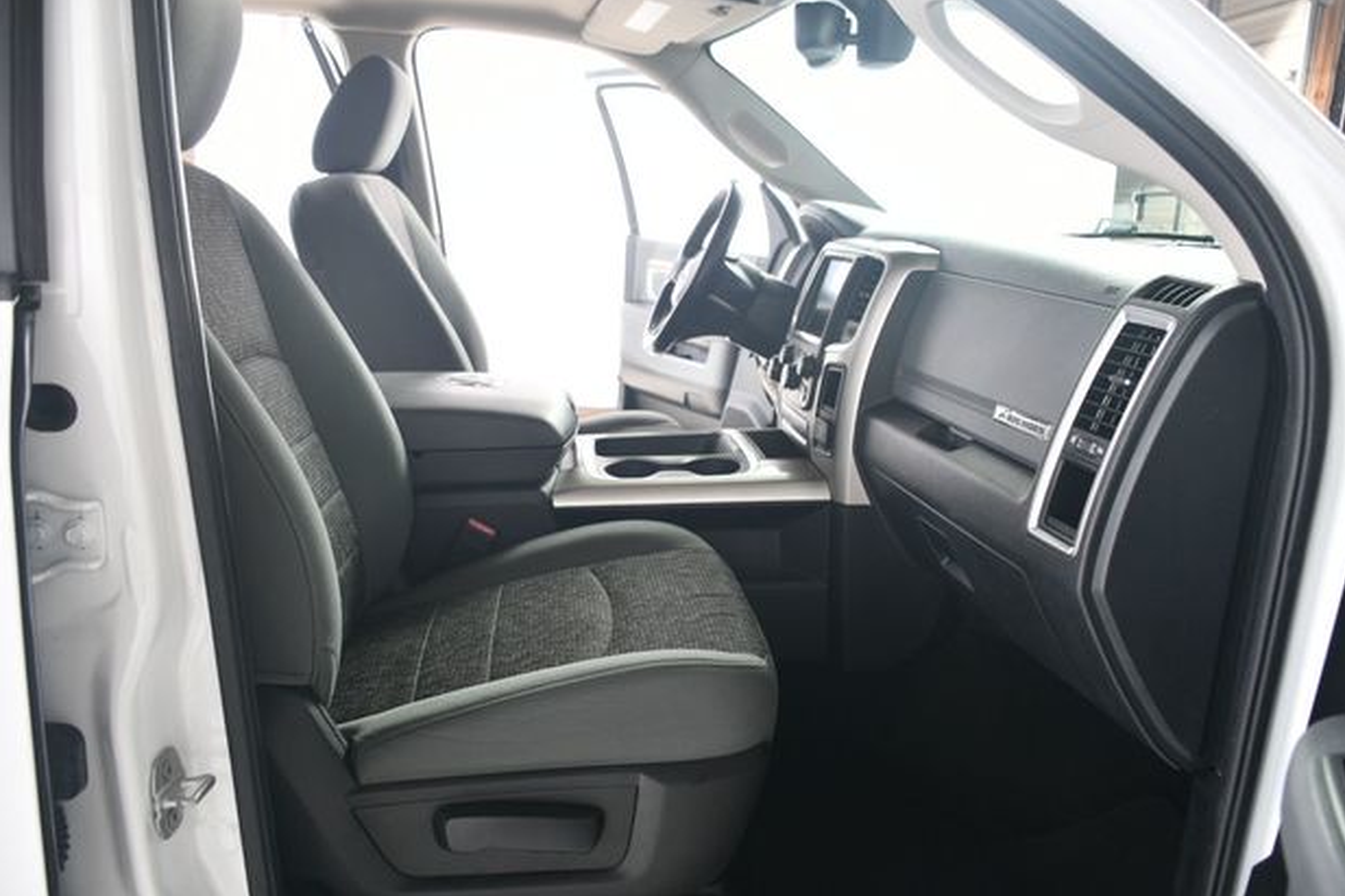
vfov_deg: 46.4
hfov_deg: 65.5
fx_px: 1046
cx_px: 661
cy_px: 456
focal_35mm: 28
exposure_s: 1/160
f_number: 3.5
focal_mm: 18
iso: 100
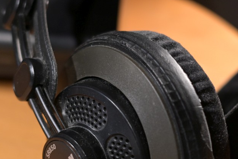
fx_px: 813
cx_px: 174
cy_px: 140
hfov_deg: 16.6
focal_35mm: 123
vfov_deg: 11.1
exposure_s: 1/60
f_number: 2.5
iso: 560
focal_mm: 40
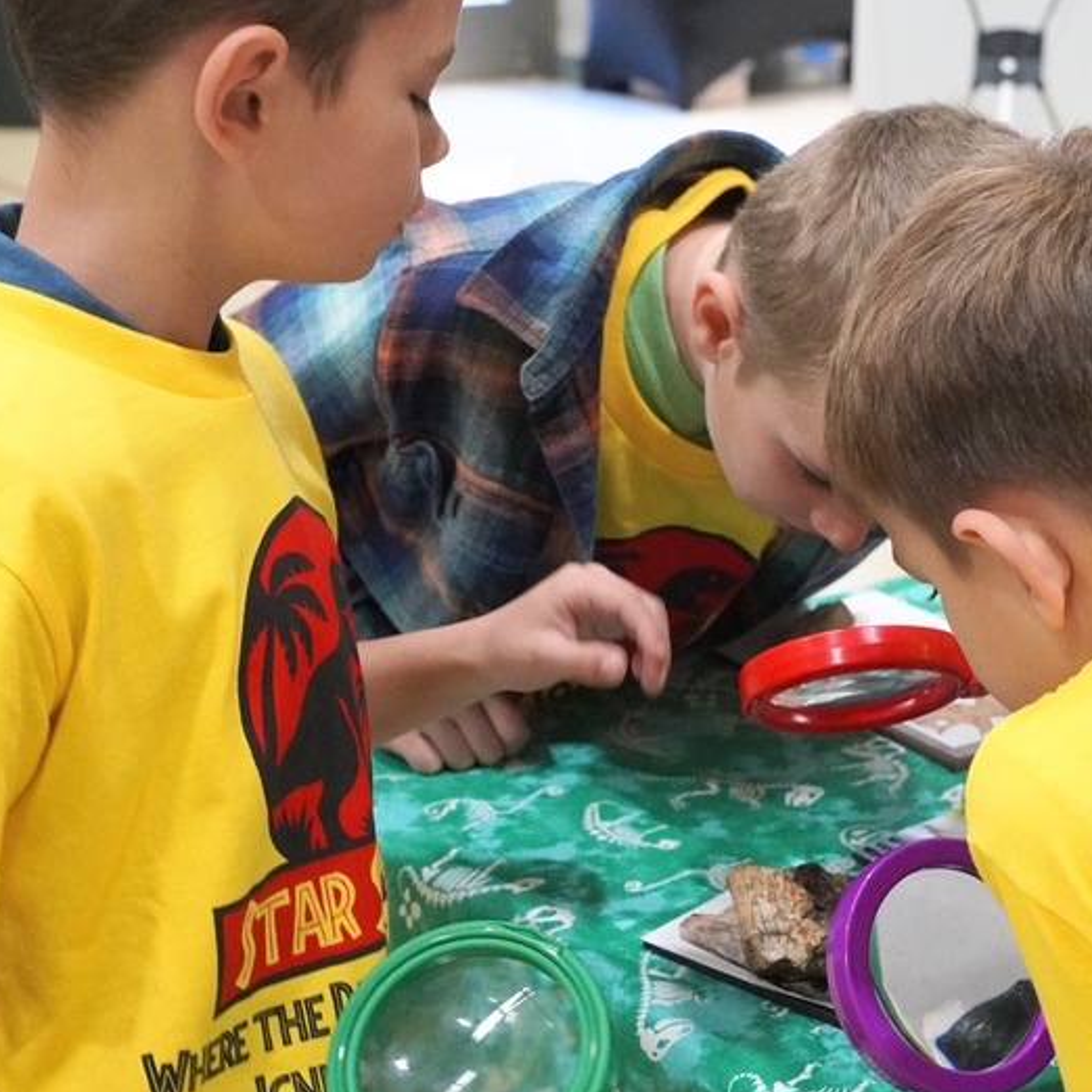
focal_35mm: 70
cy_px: 632
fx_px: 2498
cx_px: 668
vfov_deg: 24.6
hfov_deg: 24.6
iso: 4000
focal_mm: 28
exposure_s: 1/200
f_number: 4
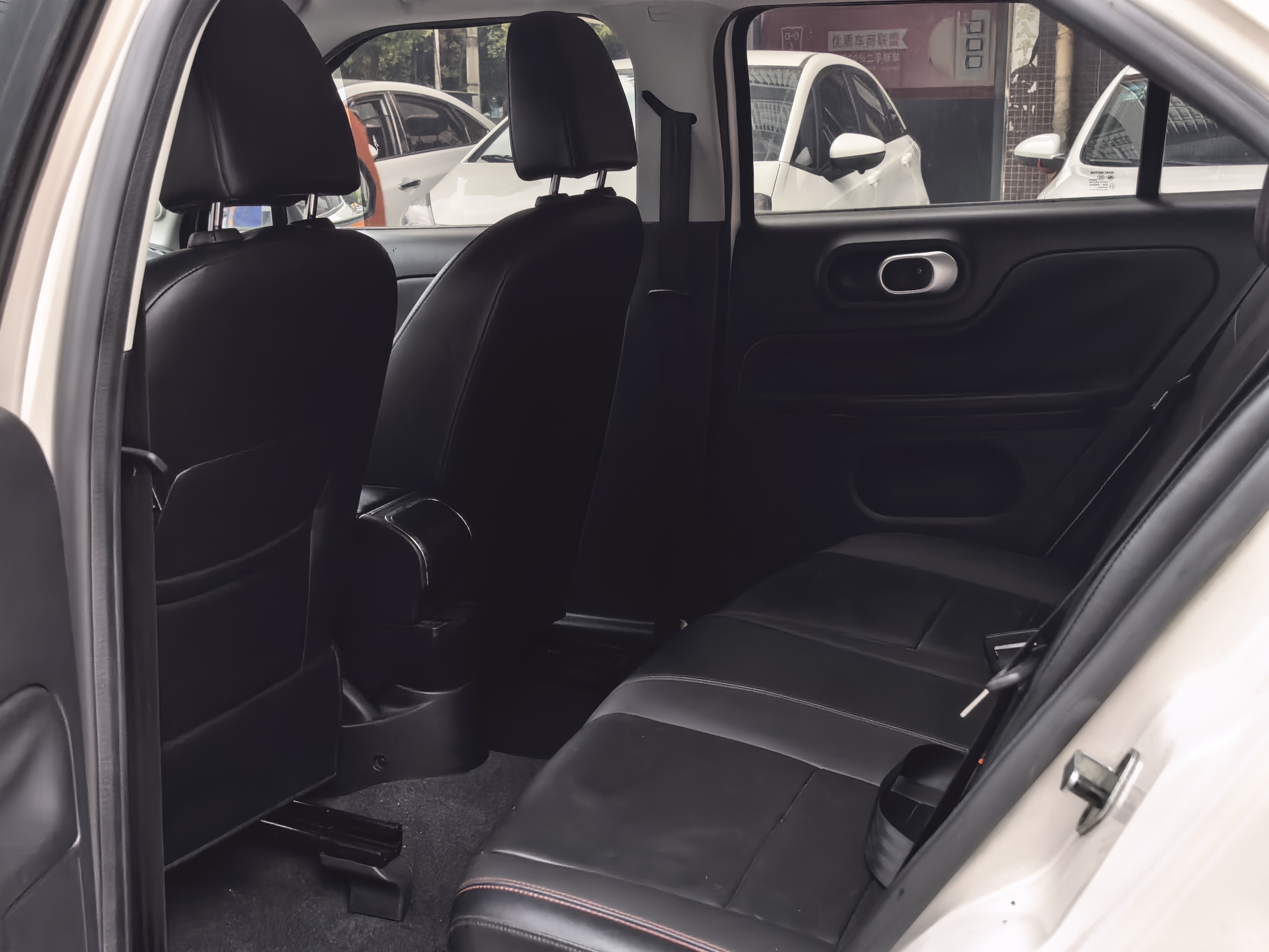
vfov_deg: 36.0
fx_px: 1466
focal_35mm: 40
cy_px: 476
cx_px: 634
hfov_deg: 46.8
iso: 160
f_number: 2
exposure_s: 1/100
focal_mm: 6.98
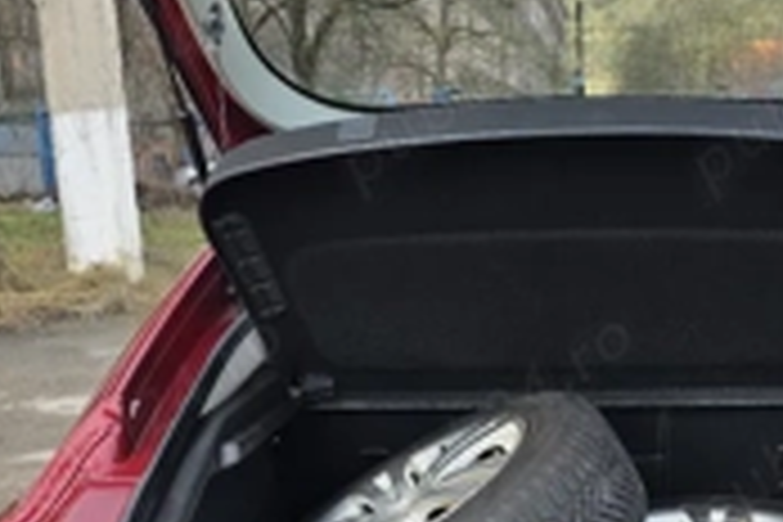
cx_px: 576
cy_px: 482
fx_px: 1196
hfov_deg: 35.5
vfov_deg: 23.9
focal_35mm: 55
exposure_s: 1/1429
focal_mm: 6.3
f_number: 1.7
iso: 80
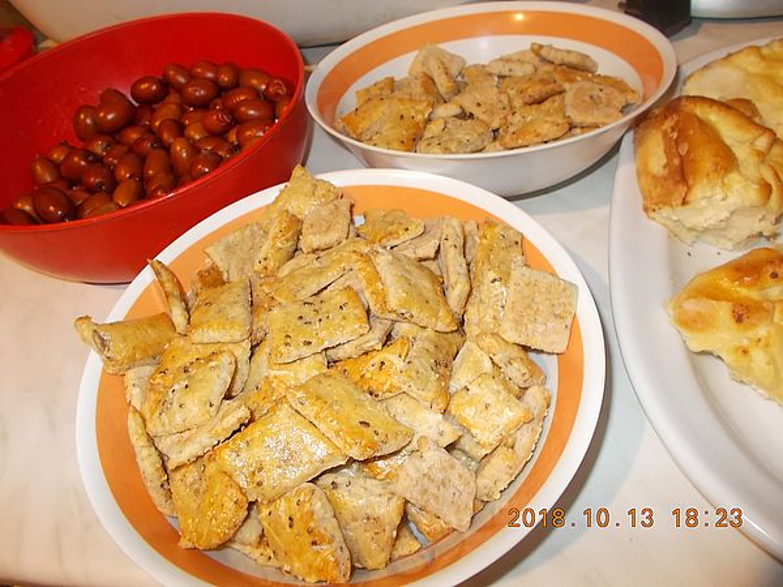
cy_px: 294
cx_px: 392
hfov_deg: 67.3
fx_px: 588
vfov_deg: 53.1
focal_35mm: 26
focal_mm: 4.6
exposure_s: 1/25
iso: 200
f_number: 3.2
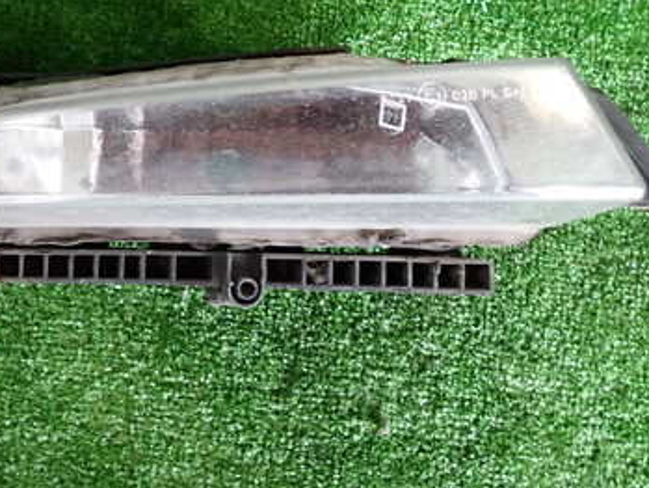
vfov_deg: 33.1
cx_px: 264
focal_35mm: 43
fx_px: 806
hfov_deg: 43.6
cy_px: 134
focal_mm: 4.5
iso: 400
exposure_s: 1/30
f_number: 2
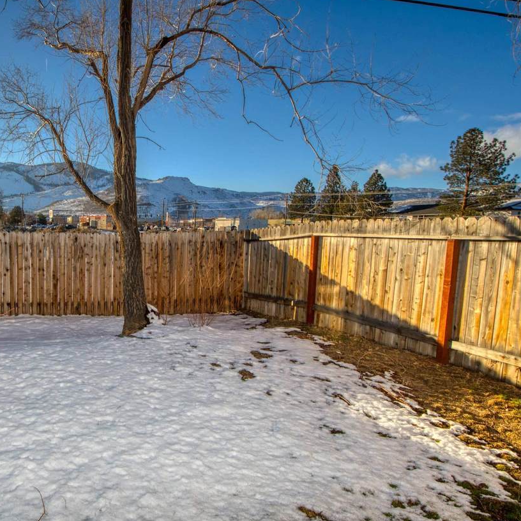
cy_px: 263
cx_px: 126
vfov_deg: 65.0
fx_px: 409
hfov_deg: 61.2
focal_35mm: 24
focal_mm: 12
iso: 100
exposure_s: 1/200
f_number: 9
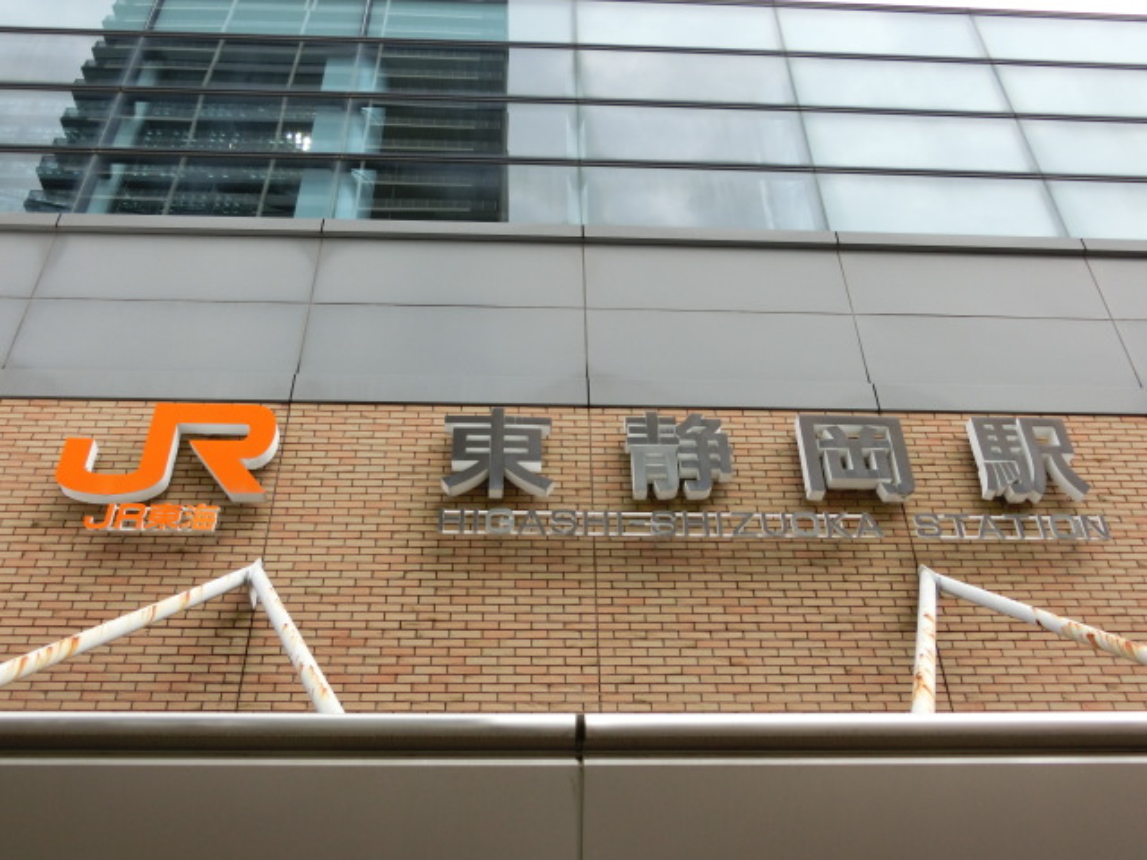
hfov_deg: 54.0
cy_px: 430
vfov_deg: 41.8
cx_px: 574
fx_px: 1127
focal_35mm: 34
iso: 125
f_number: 3.9
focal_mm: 6
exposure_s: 1/125
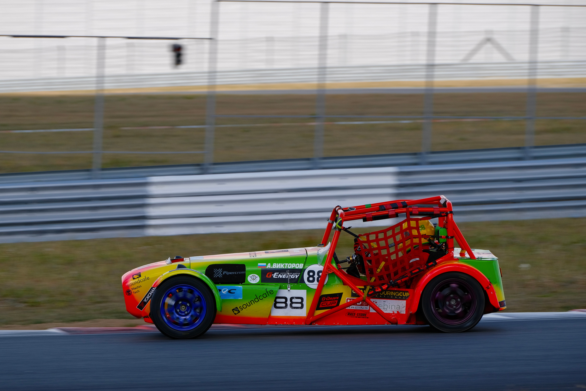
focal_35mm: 277
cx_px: 293
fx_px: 4509
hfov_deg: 7.4
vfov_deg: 5.0
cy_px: 196
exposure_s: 1/480
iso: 160
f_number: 6.4
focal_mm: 184.6
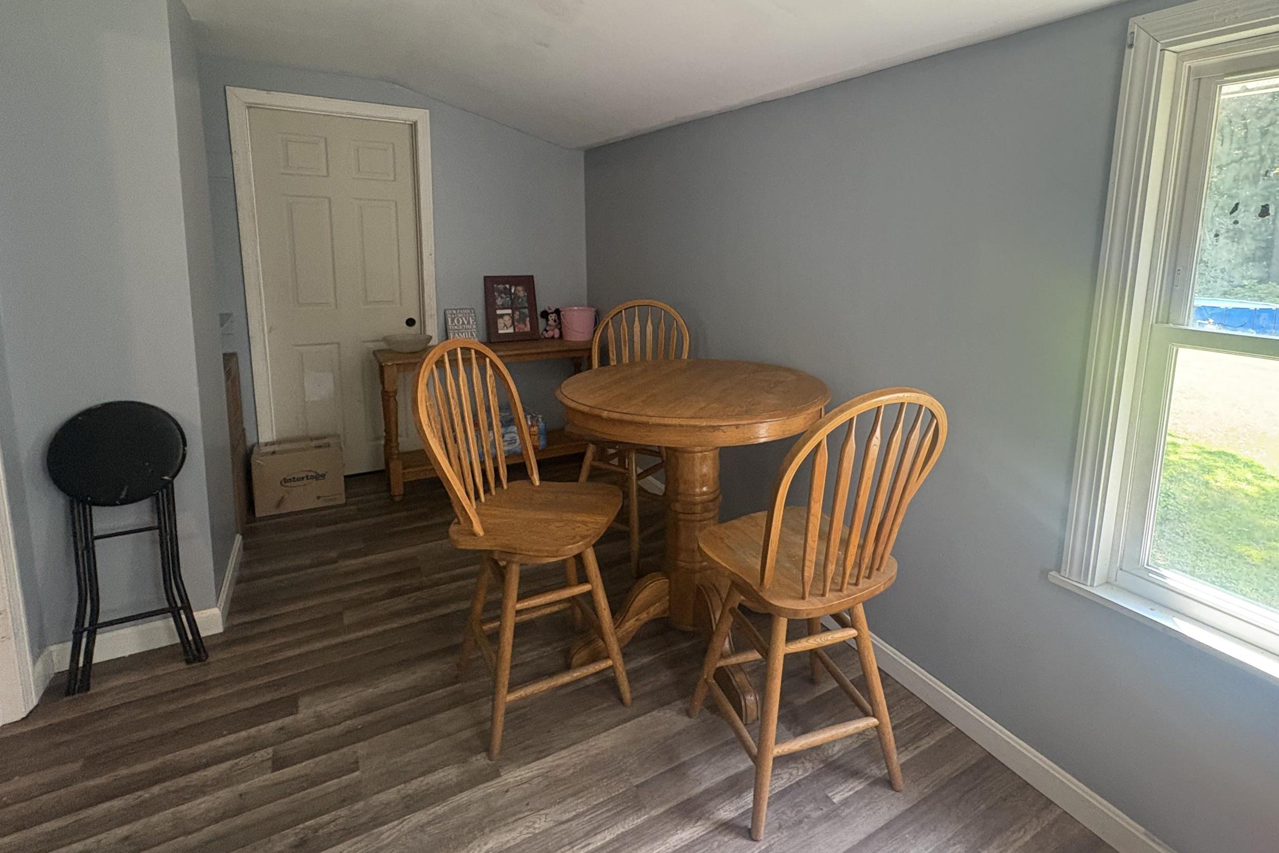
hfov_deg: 89.8
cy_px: 333
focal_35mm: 18
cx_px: 698
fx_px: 639
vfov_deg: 66.6
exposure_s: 1/60
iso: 500
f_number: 2.2
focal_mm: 2.22
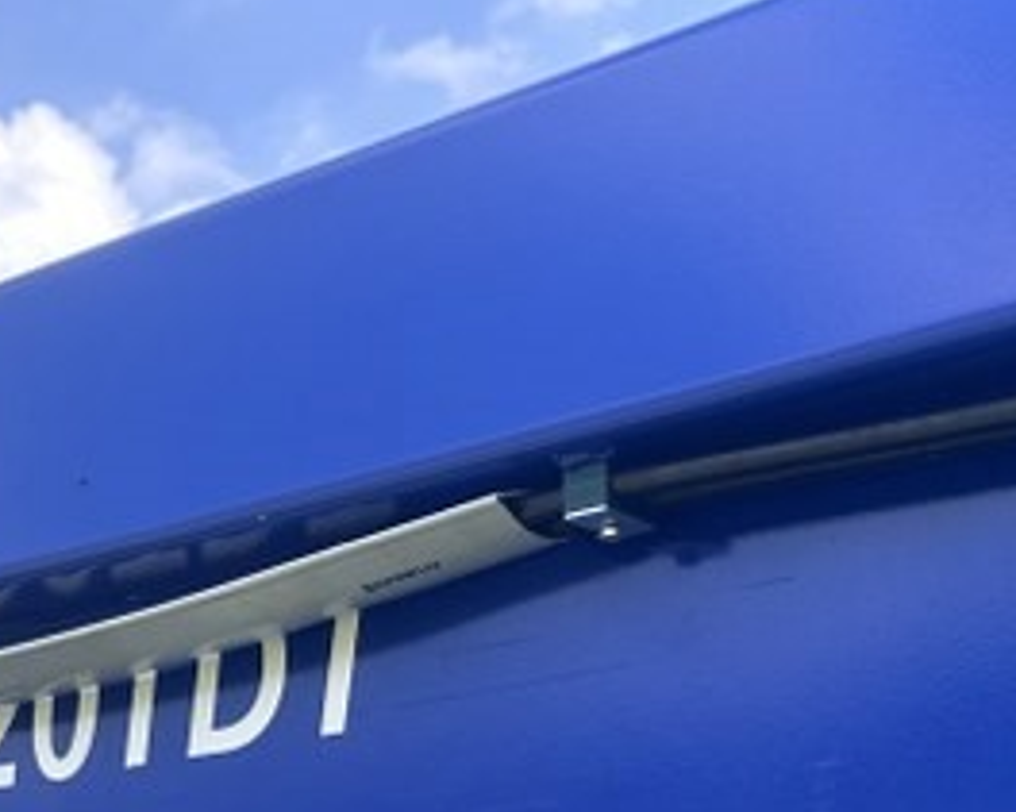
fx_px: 2134
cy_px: 1116
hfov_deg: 26.7
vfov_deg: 19.5
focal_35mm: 71
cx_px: 435
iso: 80
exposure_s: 1/1183
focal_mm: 6.86
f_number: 1.78
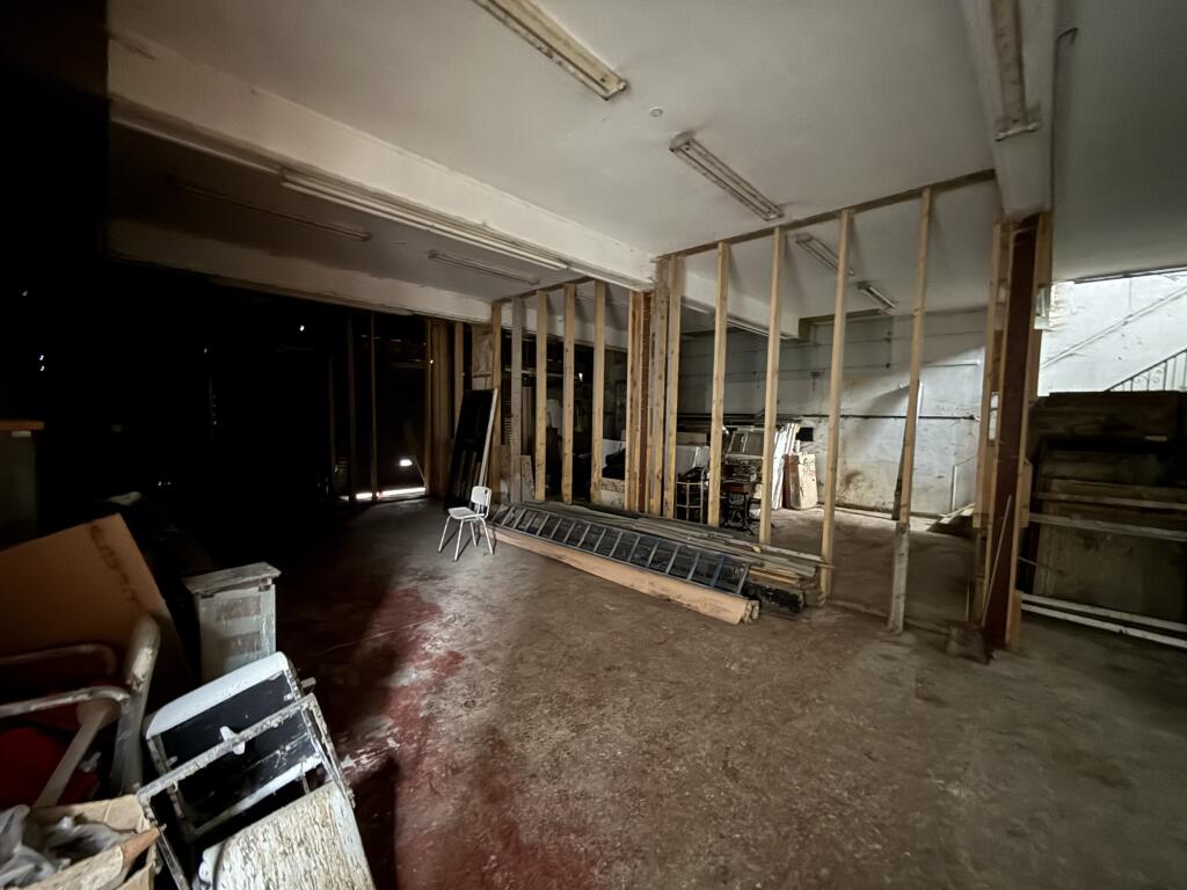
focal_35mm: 14
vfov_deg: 85.7
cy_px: 445
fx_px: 480
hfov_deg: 102.1
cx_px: 594
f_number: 2.2
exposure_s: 1/8
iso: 1600
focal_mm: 2.22
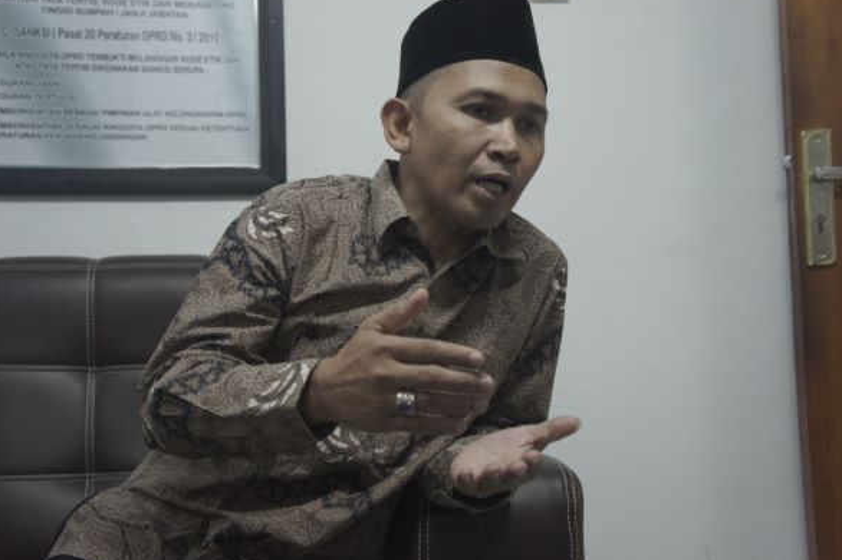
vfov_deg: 28.3
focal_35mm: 48
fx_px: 1111
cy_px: 264
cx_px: 407
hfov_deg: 41.5
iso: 1600
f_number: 4
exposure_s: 1/50
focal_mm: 29
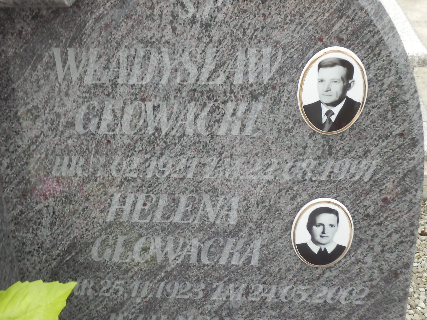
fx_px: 703
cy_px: 160
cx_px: 214
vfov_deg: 25.7
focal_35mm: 57
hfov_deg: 33.8
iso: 100
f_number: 4.5
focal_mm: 10
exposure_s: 1/40
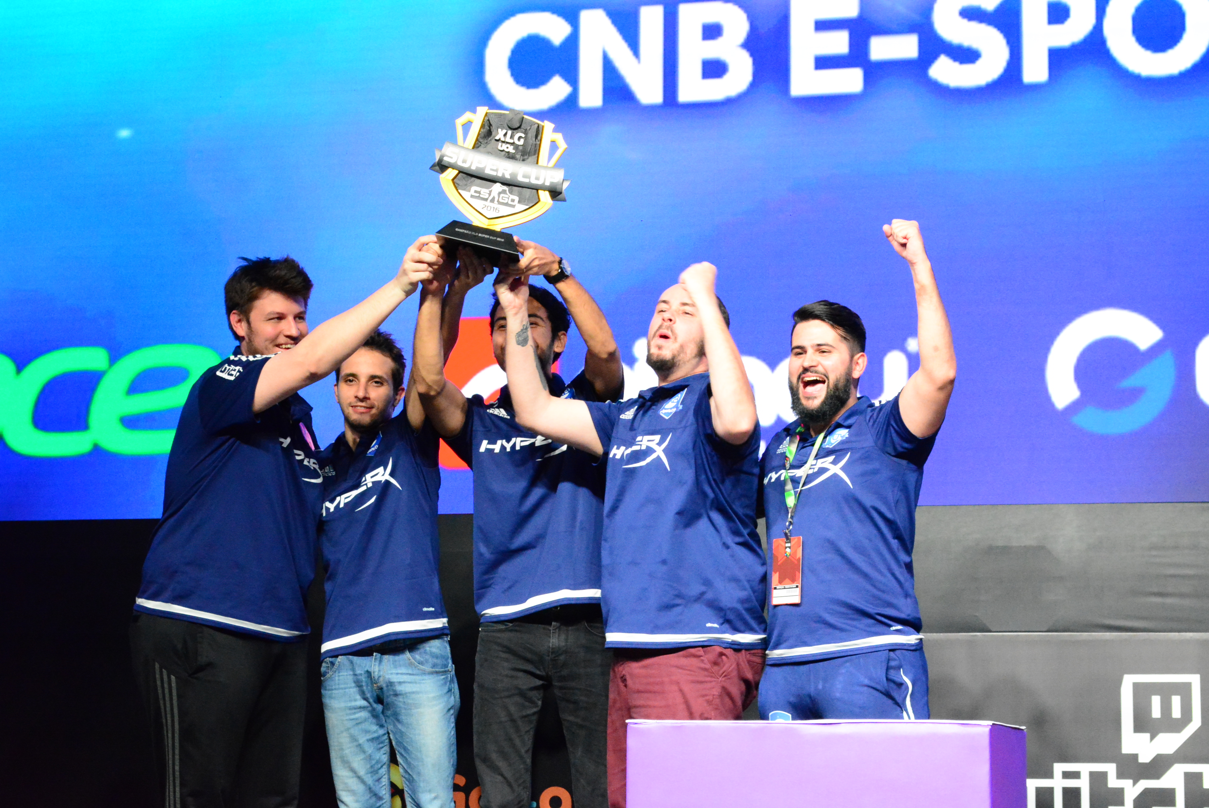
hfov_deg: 28.1
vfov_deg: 19.0
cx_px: 604
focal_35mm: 72
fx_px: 2420
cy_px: 404
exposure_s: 1/160
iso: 6400
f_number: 10
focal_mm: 48
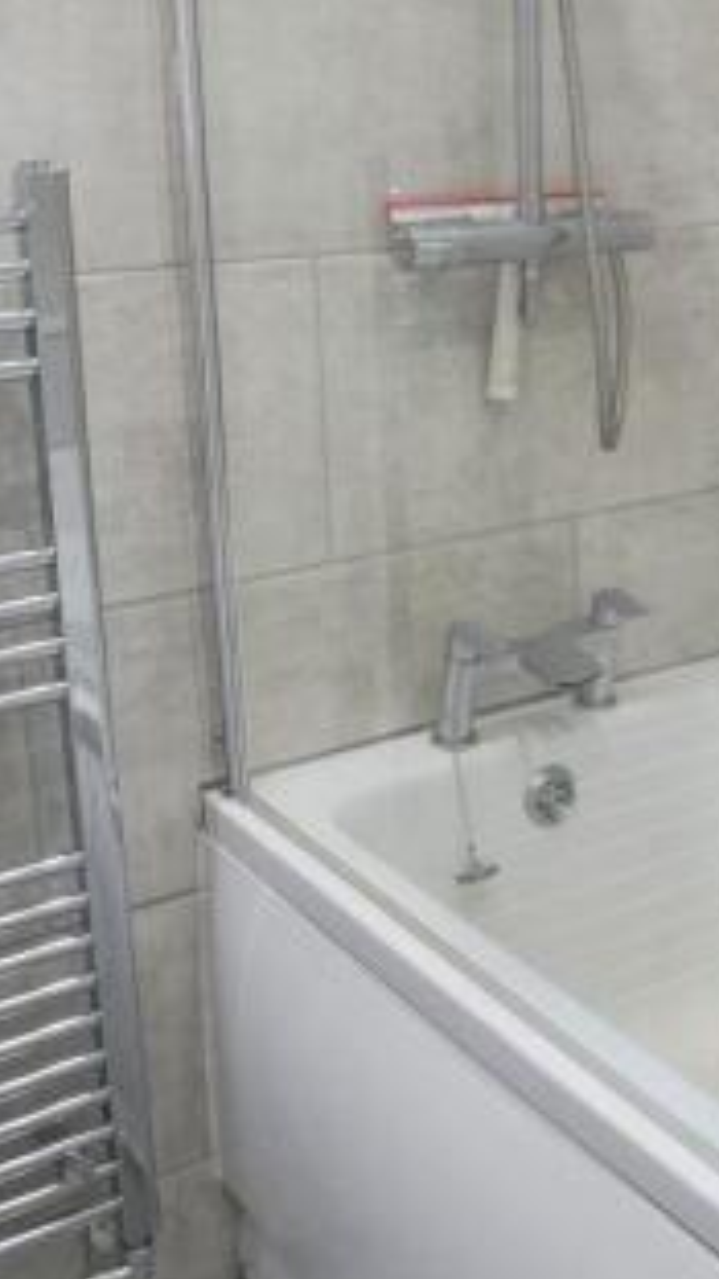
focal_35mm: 49
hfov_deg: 23.2
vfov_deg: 42.0
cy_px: 533
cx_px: 762
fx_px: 1660
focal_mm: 12
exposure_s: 1/60
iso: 500
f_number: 3.5
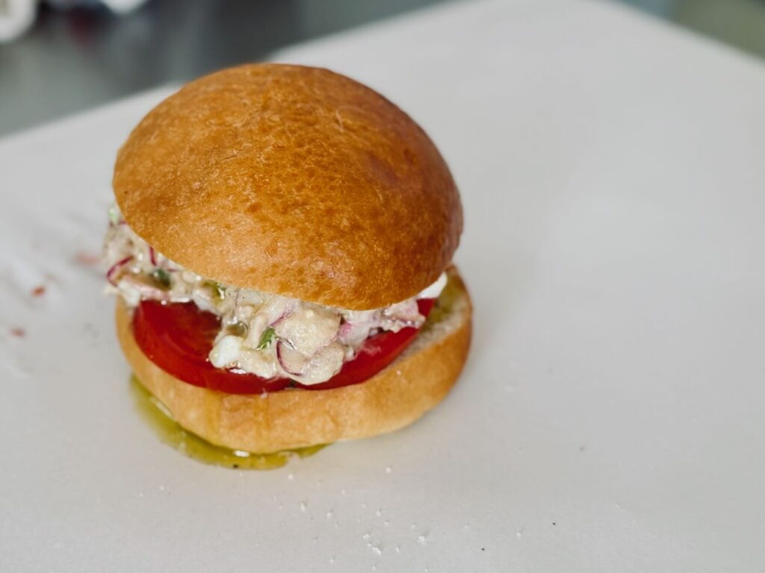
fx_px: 1061
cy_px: 286
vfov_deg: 30.3
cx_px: 382
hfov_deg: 39.7
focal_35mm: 48
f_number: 1.78
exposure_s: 1/121
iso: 64
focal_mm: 6.76
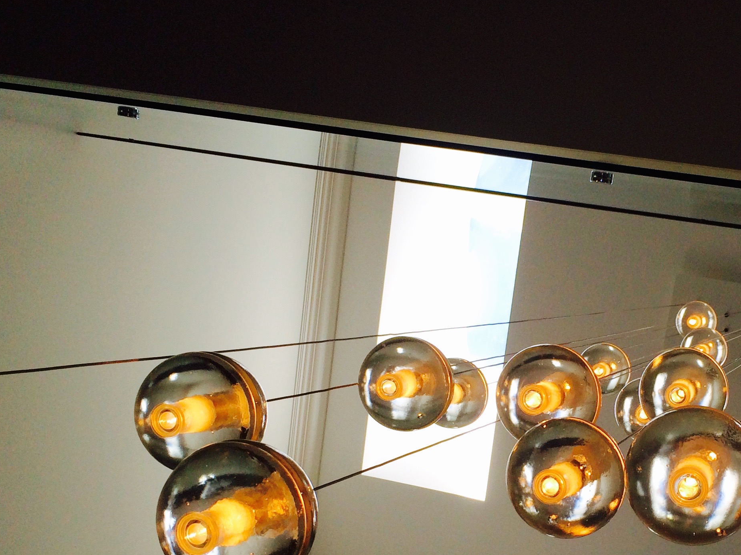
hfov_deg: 36.8
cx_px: 537
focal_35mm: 51
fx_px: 1092
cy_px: 431
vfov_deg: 28.1
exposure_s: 1/612
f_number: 2.2
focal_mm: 4.15
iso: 50
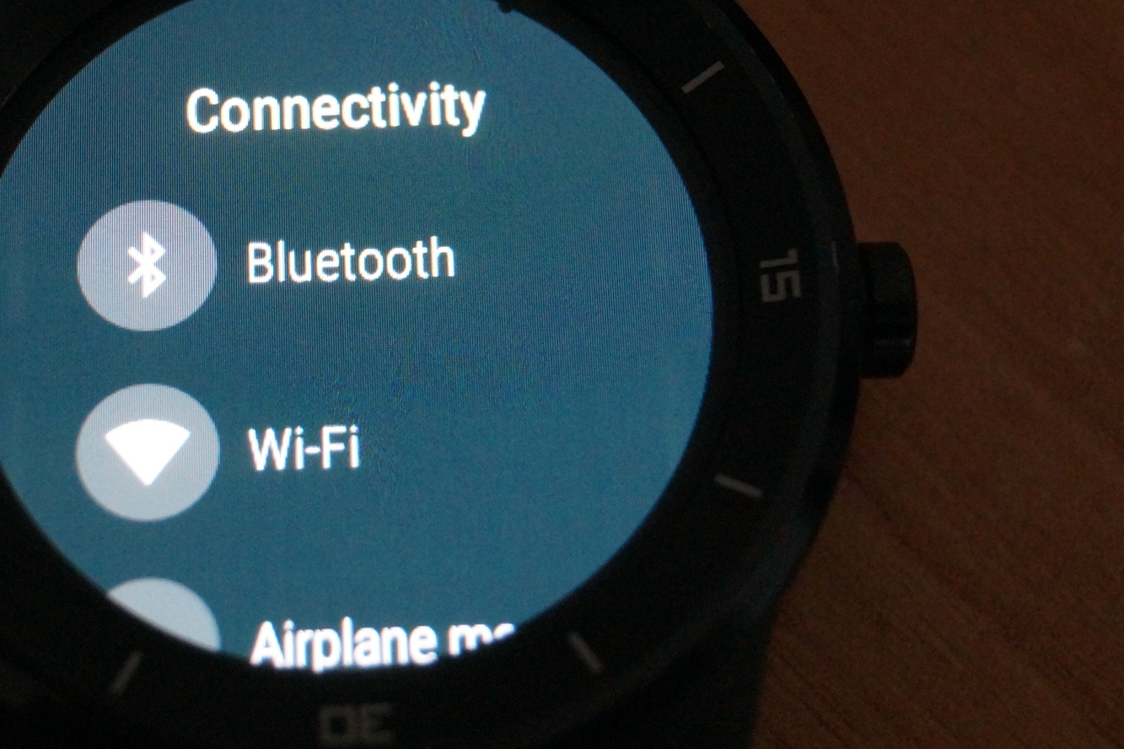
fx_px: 3371
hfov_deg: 18.9
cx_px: 369
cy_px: 352
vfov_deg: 12.7
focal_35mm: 108
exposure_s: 1/80
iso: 3200
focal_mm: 50
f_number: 5.6
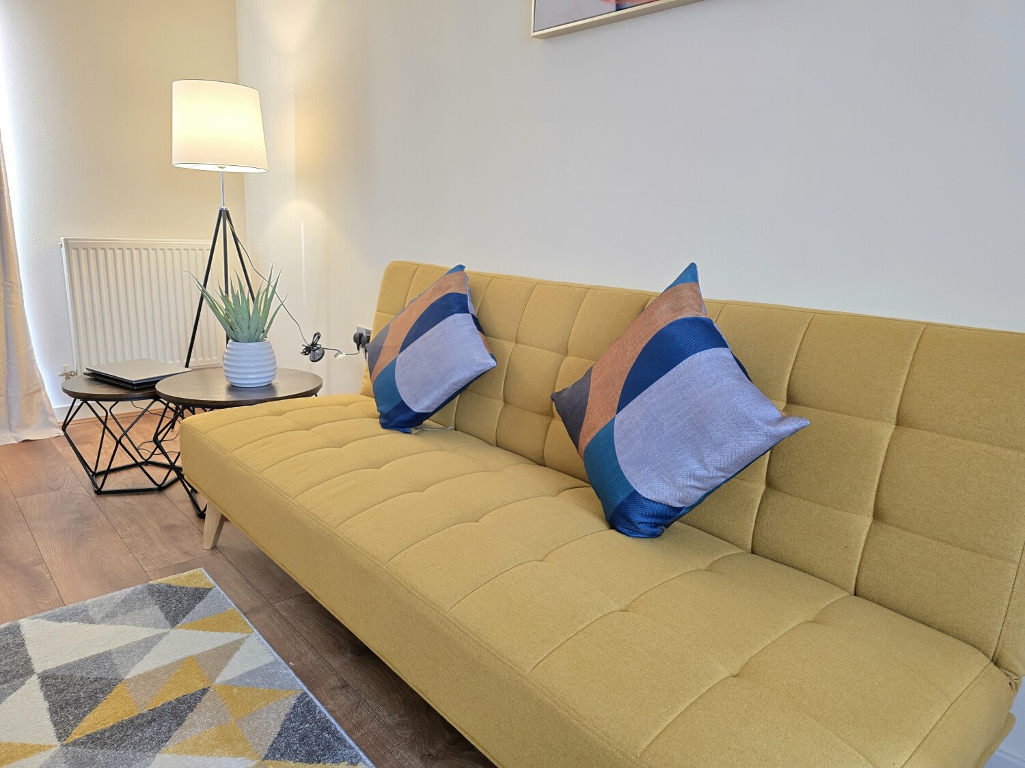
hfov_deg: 73.9
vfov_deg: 58.9
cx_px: 512
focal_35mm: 23
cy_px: 384
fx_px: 681
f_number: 1.7
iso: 500
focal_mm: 6.3
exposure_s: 1/100
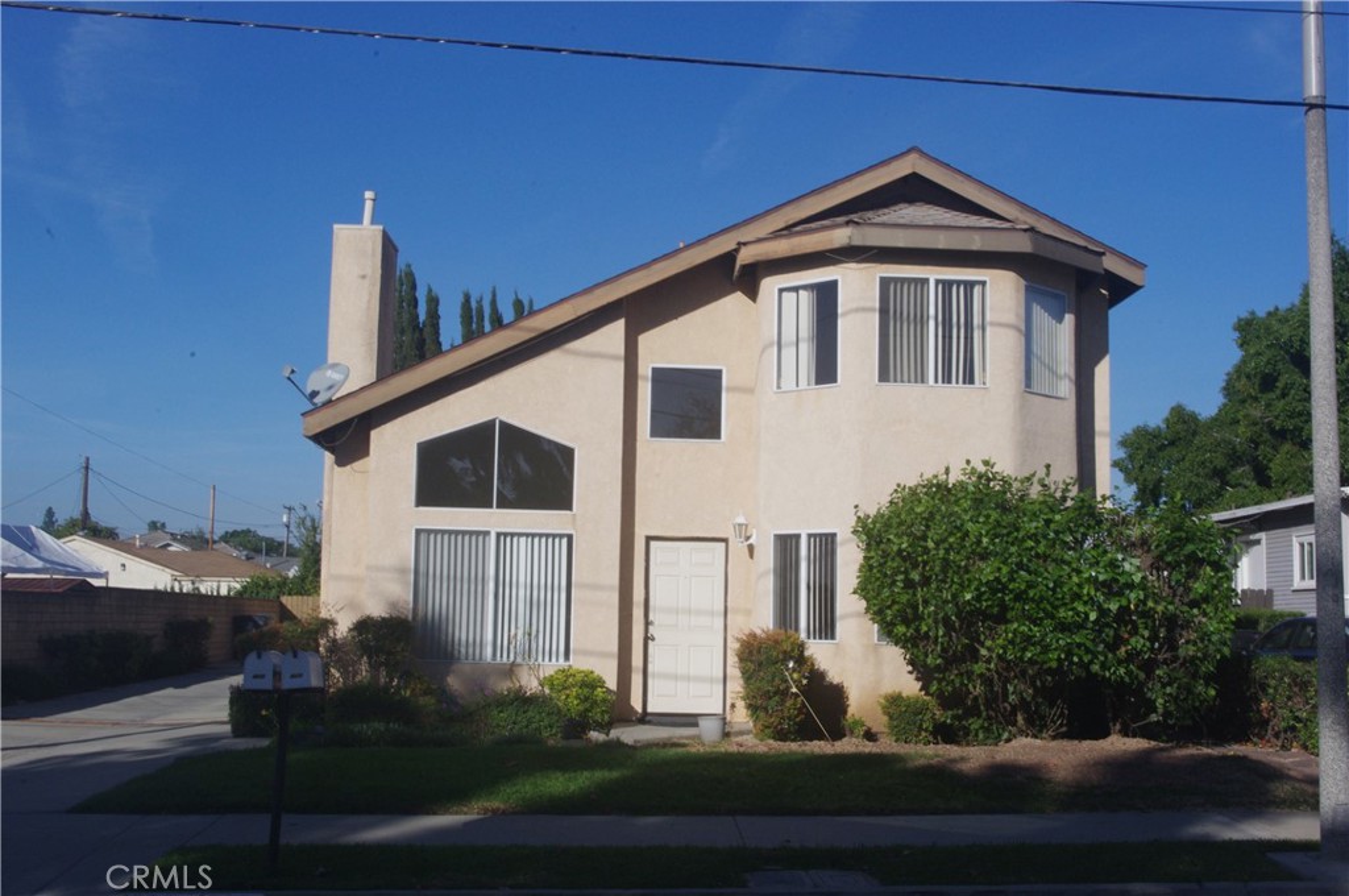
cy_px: 448
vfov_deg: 31.8
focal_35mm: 42
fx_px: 1572
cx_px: 674
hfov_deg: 46.5
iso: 400
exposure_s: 1/180
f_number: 22
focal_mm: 28.13
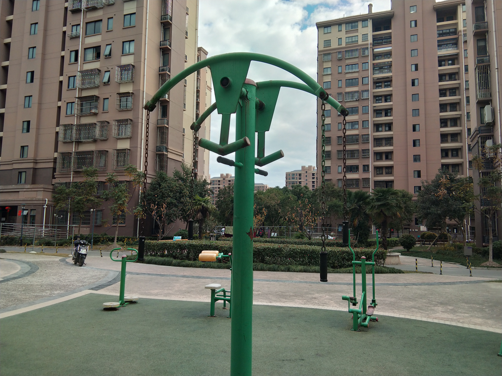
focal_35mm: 31
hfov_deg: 58.4
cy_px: 188
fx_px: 450
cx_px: 251
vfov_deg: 45.4
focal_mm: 3.69
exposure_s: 1/492
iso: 50
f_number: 2.2
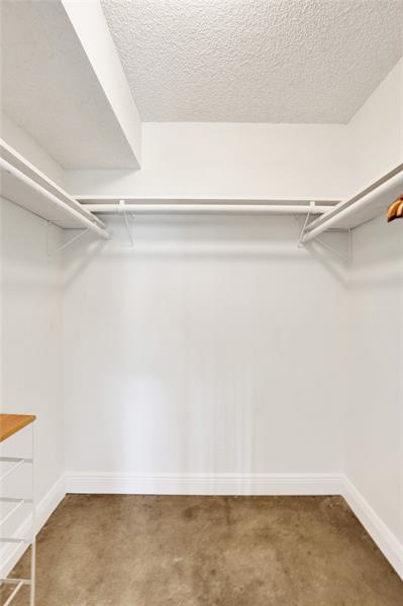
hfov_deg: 73.6
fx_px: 269
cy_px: 303
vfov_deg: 96.8
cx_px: 202
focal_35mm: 16
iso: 1600
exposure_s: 1/40
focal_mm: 16
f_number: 5.6
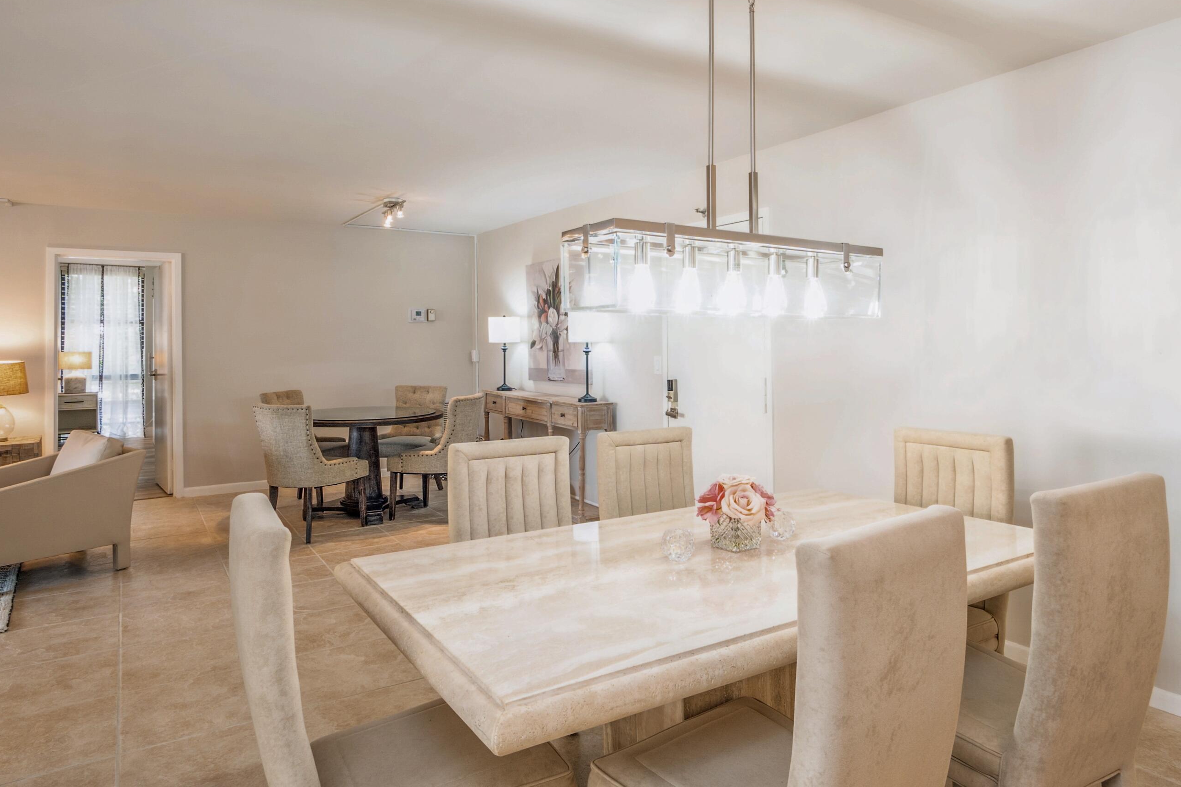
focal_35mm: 21
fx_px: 689
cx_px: 621
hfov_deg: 81.1
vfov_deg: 59.4
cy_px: 357
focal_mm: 12
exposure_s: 1/2.5
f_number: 9
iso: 200
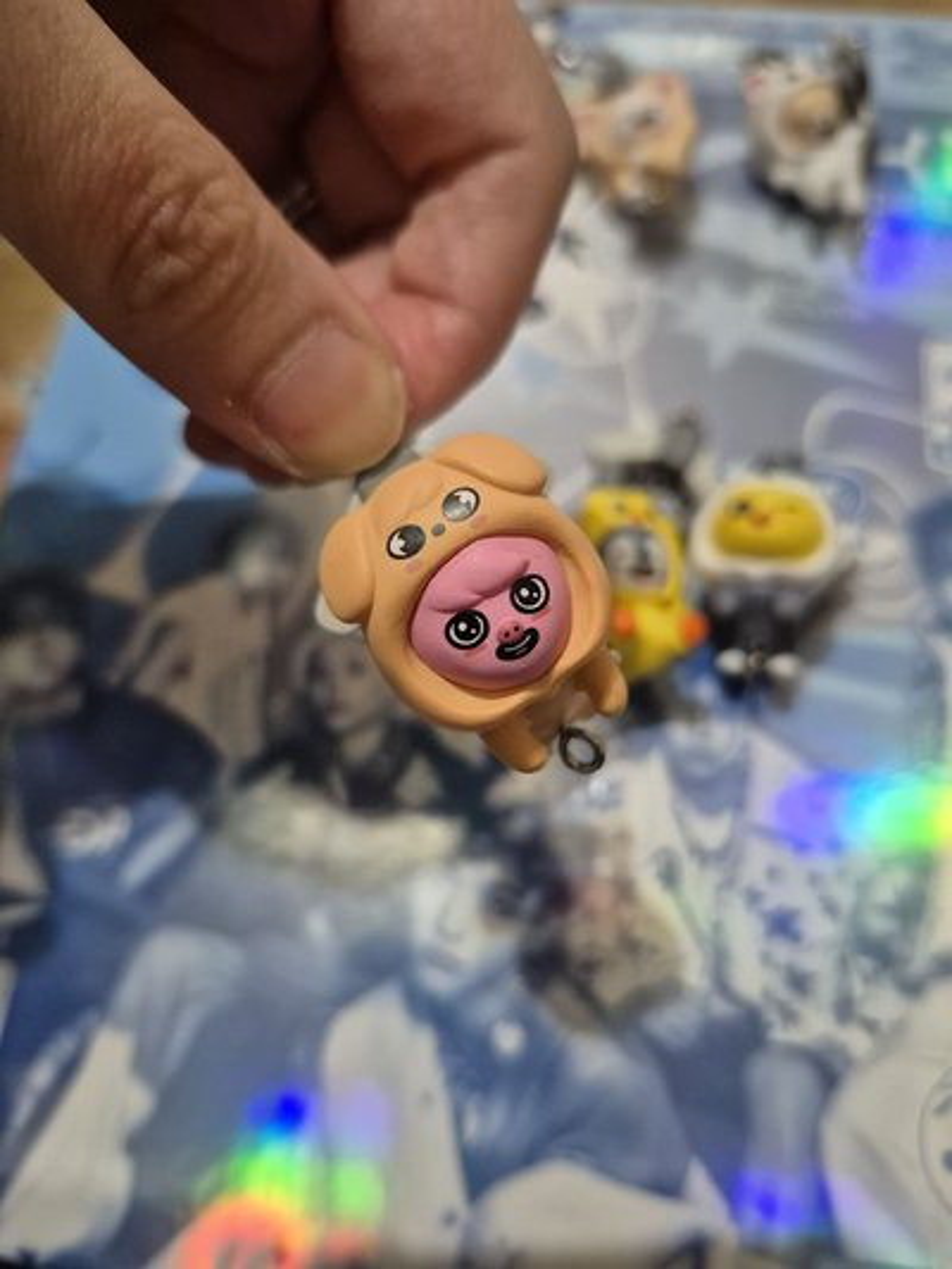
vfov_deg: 73.9
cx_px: 476
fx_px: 843
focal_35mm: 23
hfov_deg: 58.9
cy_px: 634
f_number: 1.8
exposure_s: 1/120
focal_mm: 5.4
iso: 1000
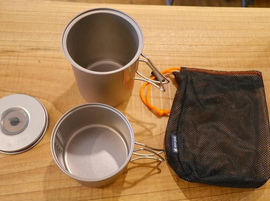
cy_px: 110
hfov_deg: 58.5
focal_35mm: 31
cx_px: 128
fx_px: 241
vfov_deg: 45.2
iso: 2000
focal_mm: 14
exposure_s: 1/60
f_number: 2.5
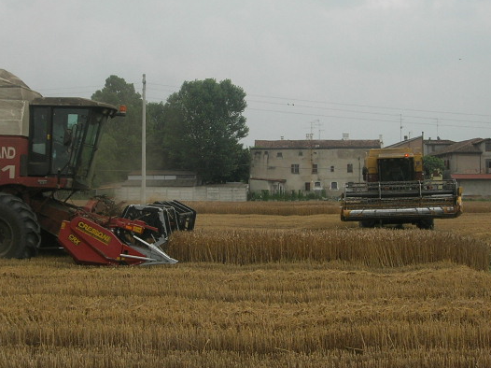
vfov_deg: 19.9
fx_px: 1049
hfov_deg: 26.3
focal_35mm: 74
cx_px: 235
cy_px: 175
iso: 64
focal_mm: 7.8
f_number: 4.8
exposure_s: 1/814
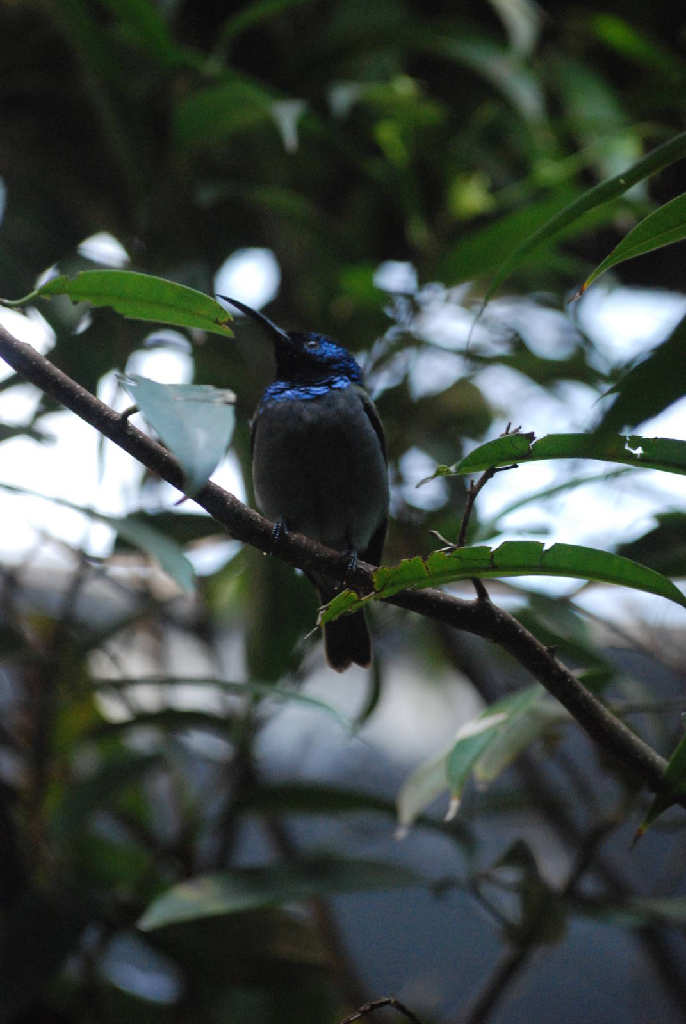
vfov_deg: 8.1
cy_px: 512
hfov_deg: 5.4
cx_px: 343
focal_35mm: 255
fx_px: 7268
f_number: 4.5
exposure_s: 1/160
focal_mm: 170
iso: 1600
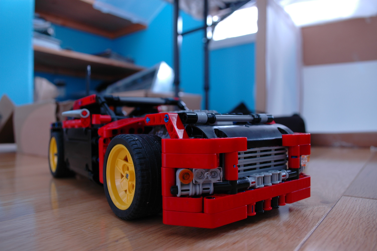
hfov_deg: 67.4
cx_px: 188
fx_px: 282
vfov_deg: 47.8
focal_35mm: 27
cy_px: 126
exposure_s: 1/6
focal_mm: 18
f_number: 5.6
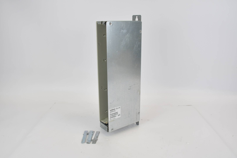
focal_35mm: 33
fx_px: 217
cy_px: 79
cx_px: 118
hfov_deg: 57.2
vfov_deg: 40.0
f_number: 5.6
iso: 500
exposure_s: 1/200
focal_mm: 22
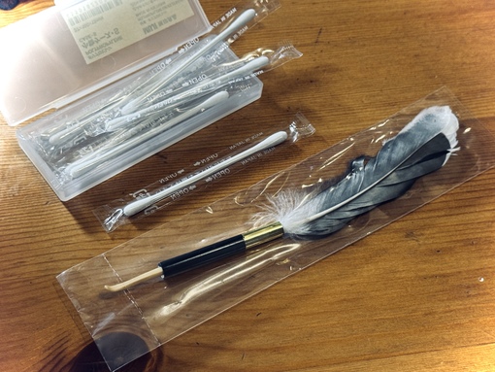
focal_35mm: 48
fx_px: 687
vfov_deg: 30.3
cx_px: 248
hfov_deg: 39.6
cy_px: 186
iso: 160
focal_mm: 6.76
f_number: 1.78
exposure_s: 1/50
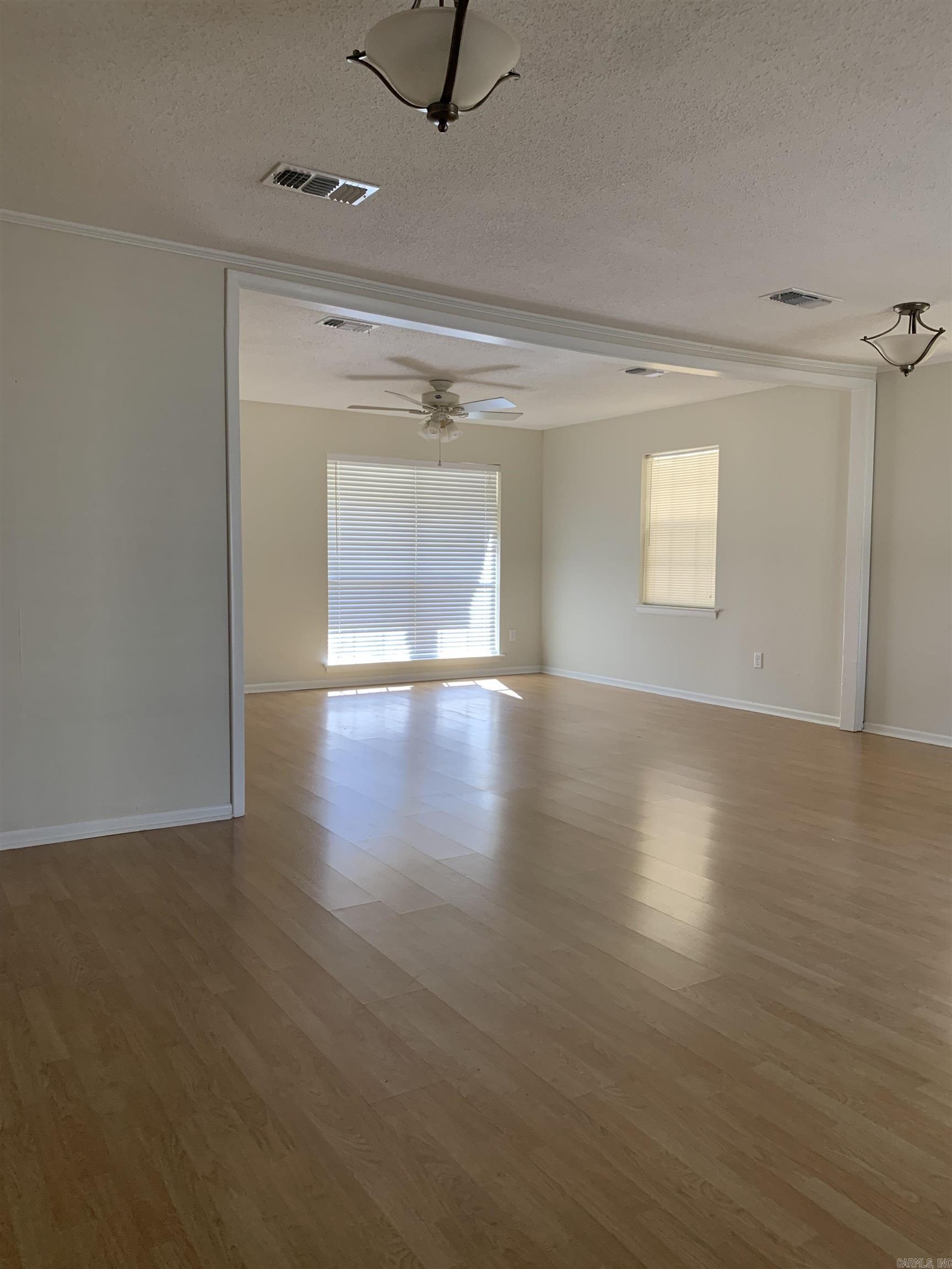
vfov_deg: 67.3
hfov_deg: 53.1
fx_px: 953
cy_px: 634
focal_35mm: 26
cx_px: 476
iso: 100
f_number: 1.8
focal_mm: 4.25
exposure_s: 1/80
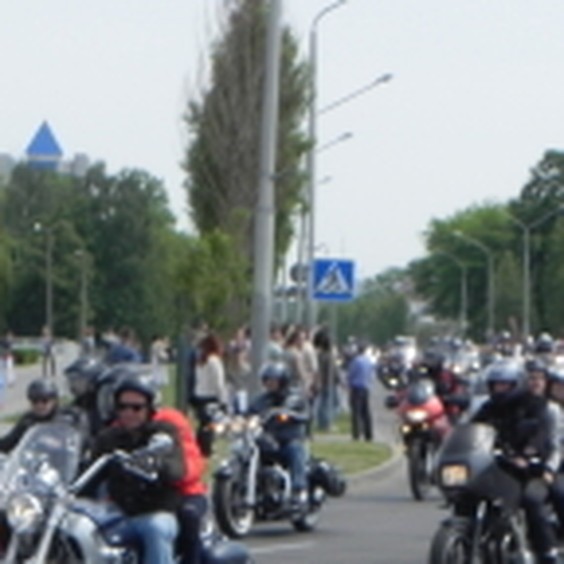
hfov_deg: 8.4
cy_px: 415
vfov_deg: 8.4
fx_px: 3853
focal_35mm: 209
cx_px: 474
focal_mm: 15.1
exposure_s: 1/400
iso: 160
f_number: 7.1
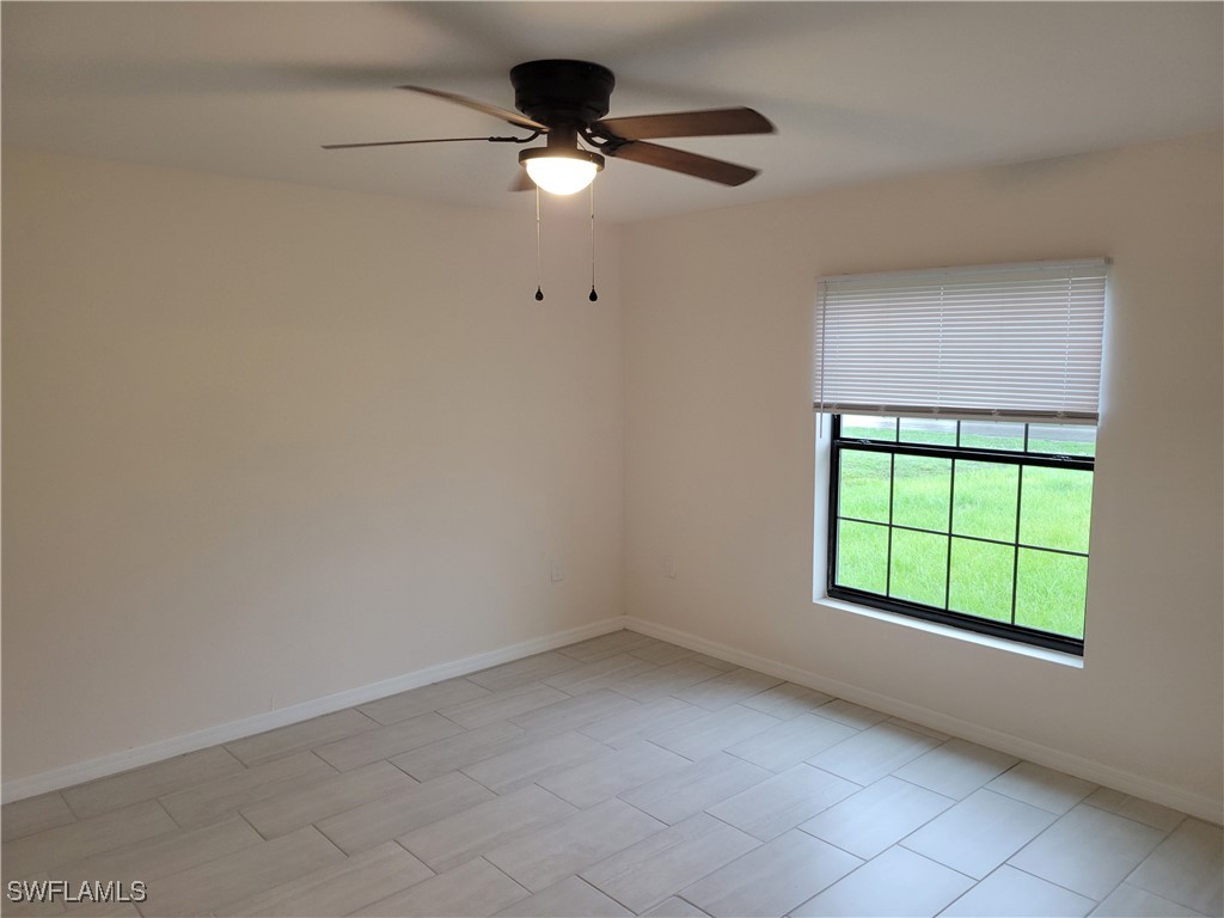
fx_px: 919
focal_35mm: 26
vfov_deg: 53.1
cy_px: 459
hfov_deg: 67.3
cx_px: 612
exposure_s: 1/60
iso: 200
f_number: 1.8
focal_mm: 5.4
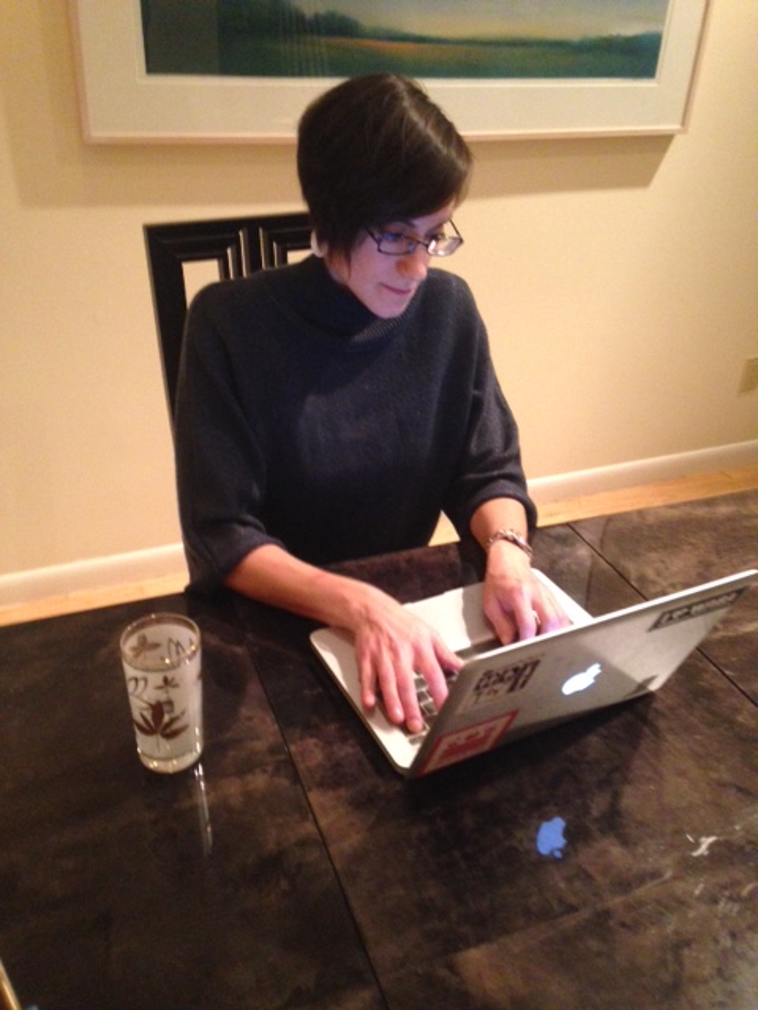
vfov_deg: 55.4
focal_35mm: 33
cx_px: 379
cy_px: 505
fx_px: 963
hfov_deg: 42.9
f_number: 2.4
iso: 400
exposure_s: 1/17
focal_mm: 4.12
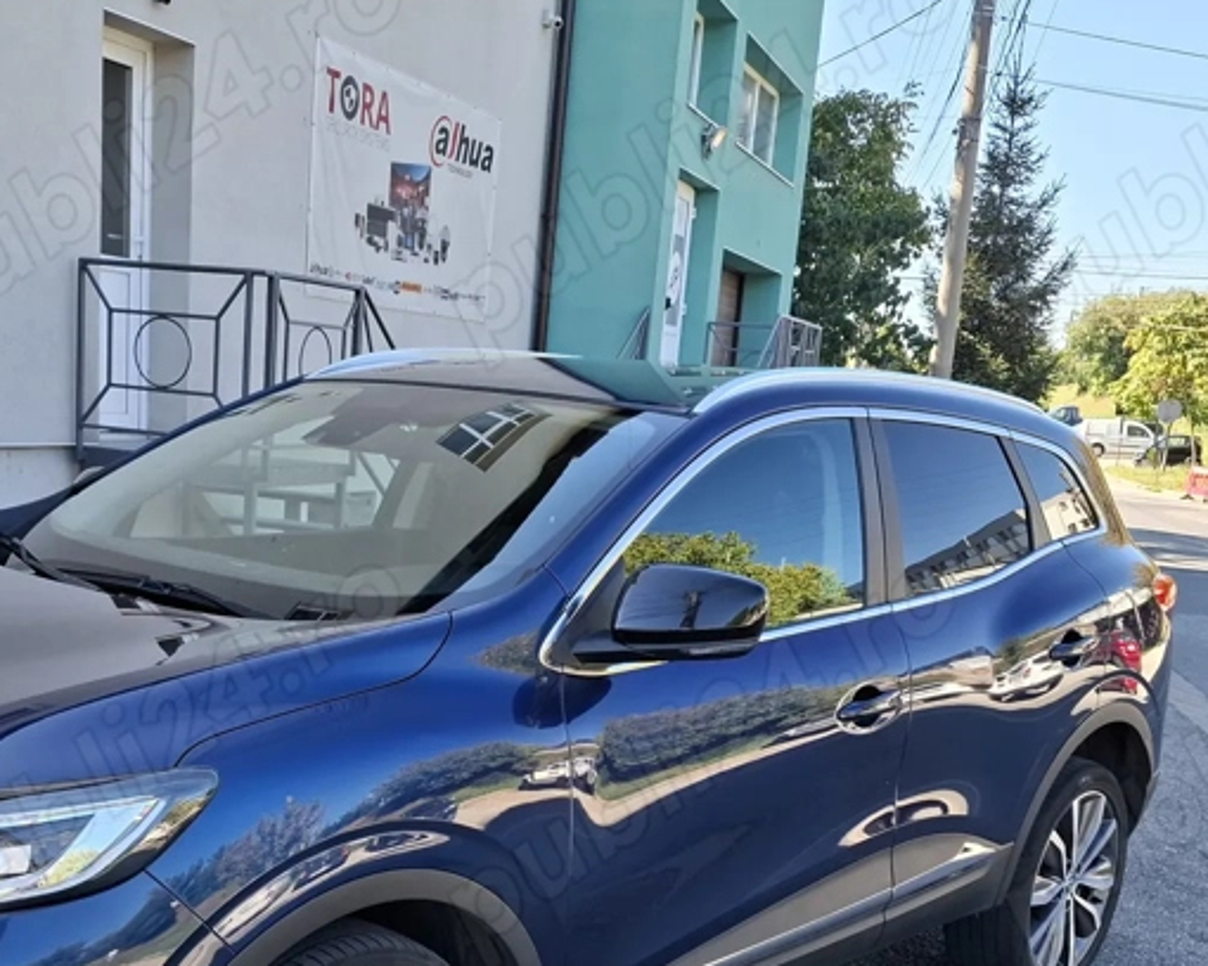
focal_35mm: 44
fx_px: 1573
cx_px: 422
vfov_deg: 33.0
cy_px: 796
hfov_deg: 41.6
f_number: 1.8
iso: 50
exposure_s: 1/340
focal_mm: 5.54
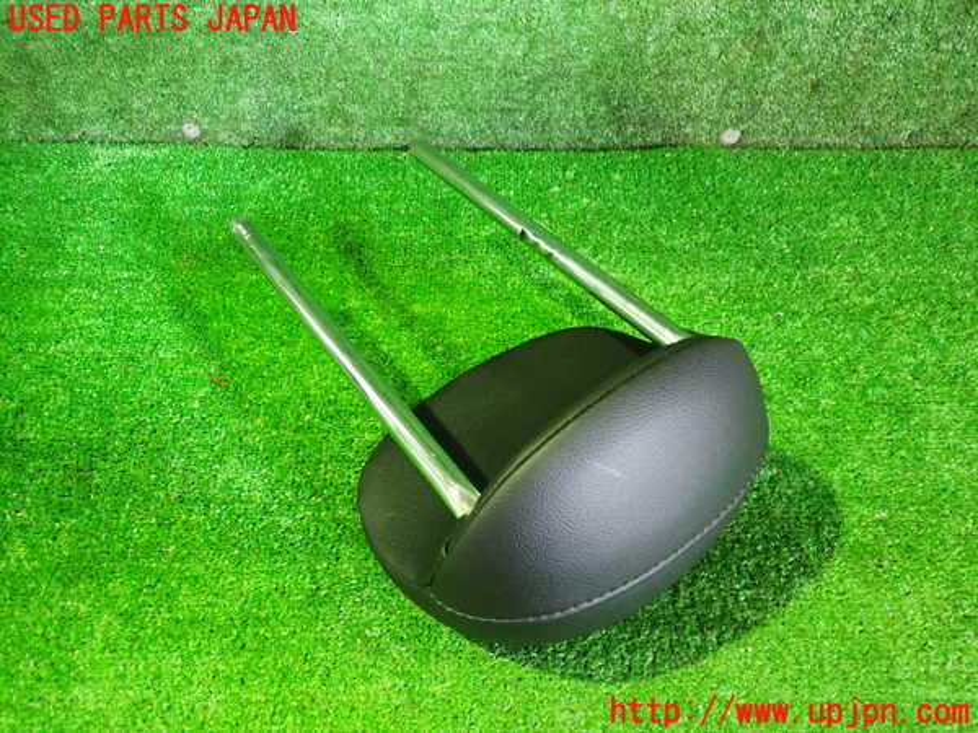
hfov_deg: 69.4
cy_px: 366
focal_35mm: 25
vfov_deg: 54.9
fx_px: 706
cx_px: 489
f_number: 2
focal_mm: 4.5
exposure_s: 1/25
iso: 800
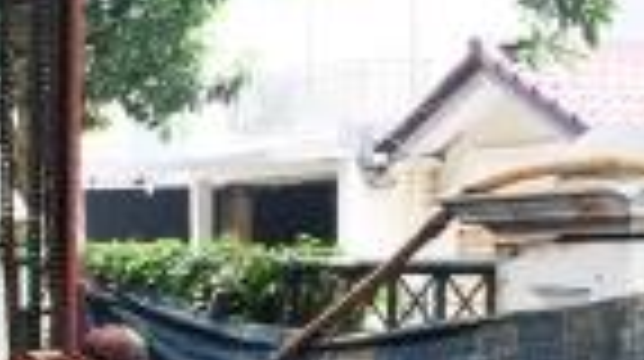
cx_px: -95
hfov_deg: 20.4
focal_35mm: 99
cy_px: 454
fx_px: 1688
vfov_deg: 11.9
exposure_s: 1/50
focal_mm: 4.15
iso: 40
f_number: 2.2
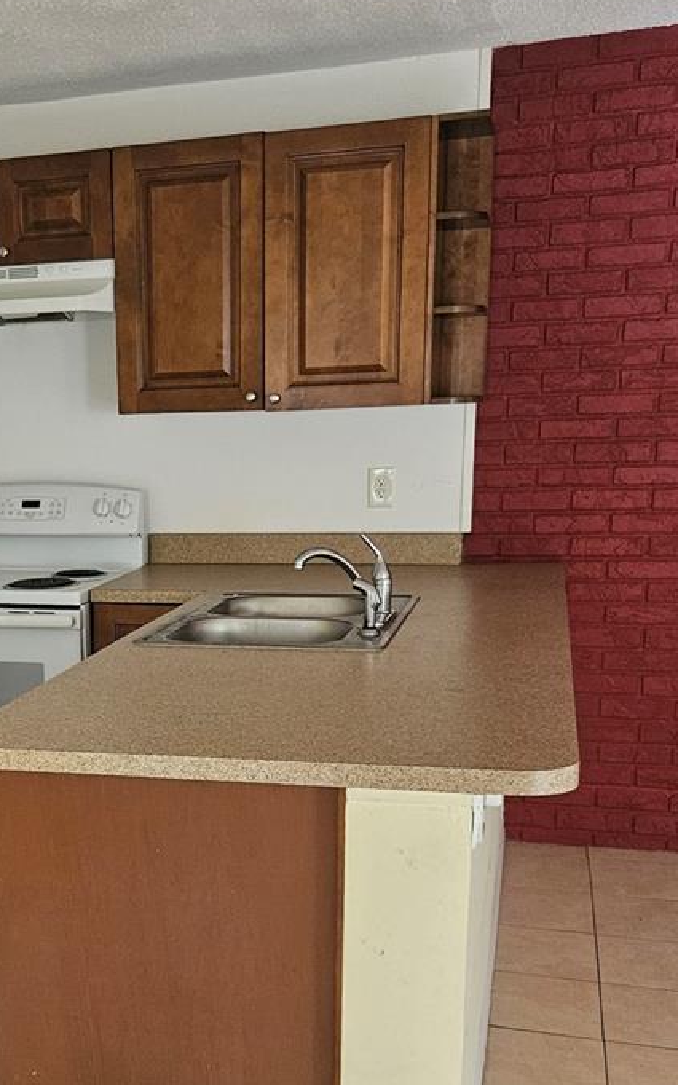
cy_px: 704
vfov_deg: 45.7
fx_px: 1271
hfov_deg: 28.9
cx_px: 94
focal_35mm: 43
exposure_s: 1/240
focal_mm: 5.4
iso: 1000
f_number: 1.8
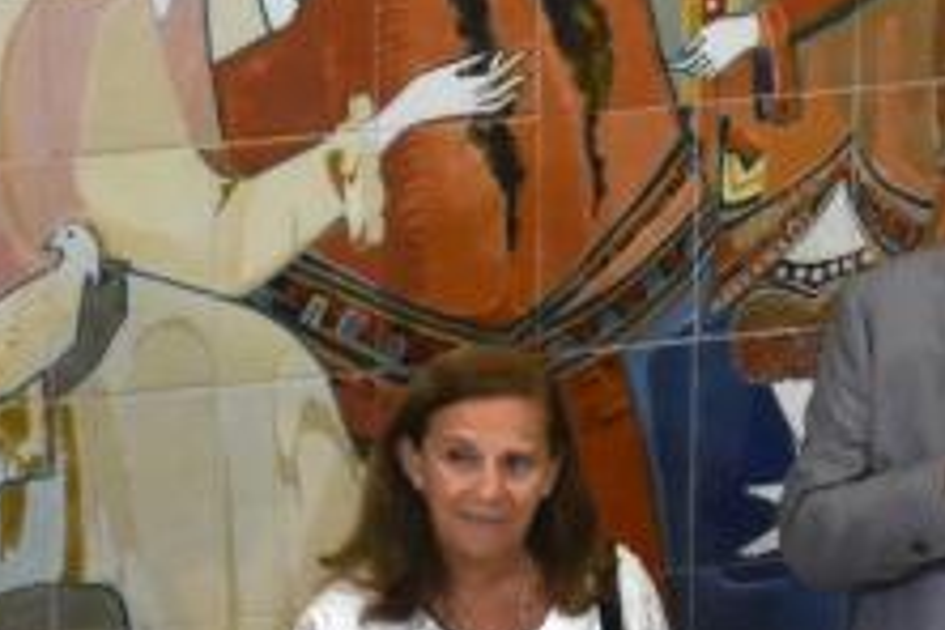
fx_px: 8714
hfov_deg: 6.2
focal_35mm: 332
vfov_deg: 4.1
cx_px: 1090
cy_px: 683
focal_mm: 48
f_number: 4.5
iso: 1250
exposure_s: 1/80
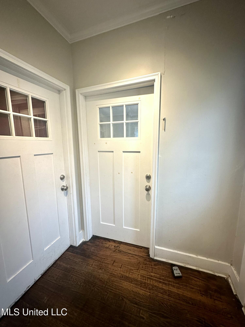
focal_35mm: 14
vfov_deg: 102.1
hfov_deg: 85.7
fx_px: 132
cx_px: 122
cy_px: 164
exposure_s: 1/120
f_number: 2.2
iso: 160
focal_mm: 2.22
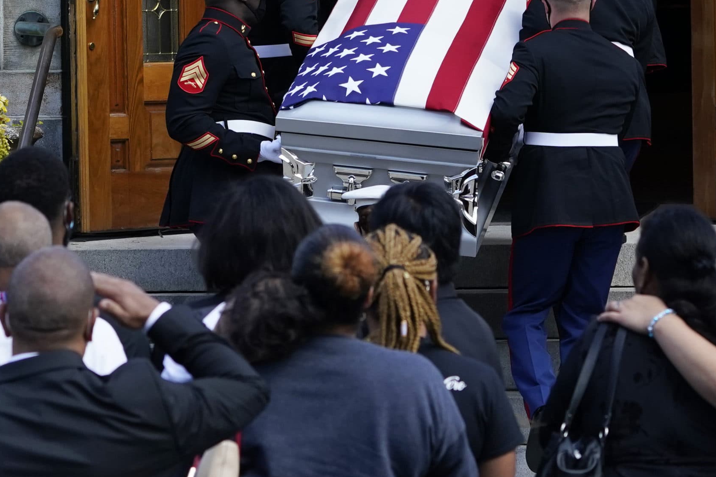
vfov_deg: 5.1
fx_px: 5329
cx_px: 413
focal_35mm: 268
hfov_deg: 7.7
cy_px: 165
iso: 1000
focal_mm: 100
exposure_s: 1/1600
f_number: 6.3
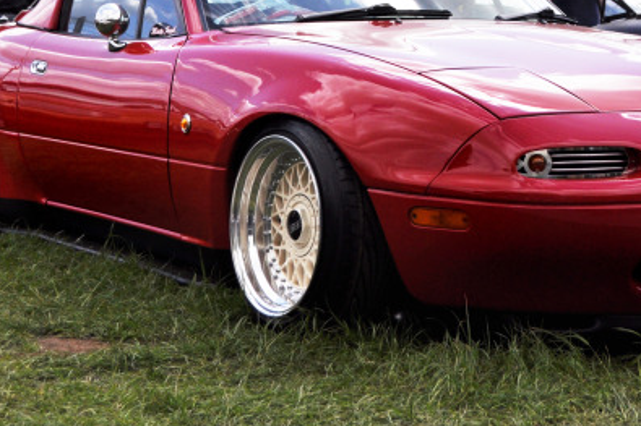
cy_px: 32
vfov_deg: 15.3
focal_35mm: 88
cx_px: 374
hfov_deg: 23.1
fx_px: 1566
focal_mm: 29
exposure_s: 1/4000
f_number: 4
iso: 200
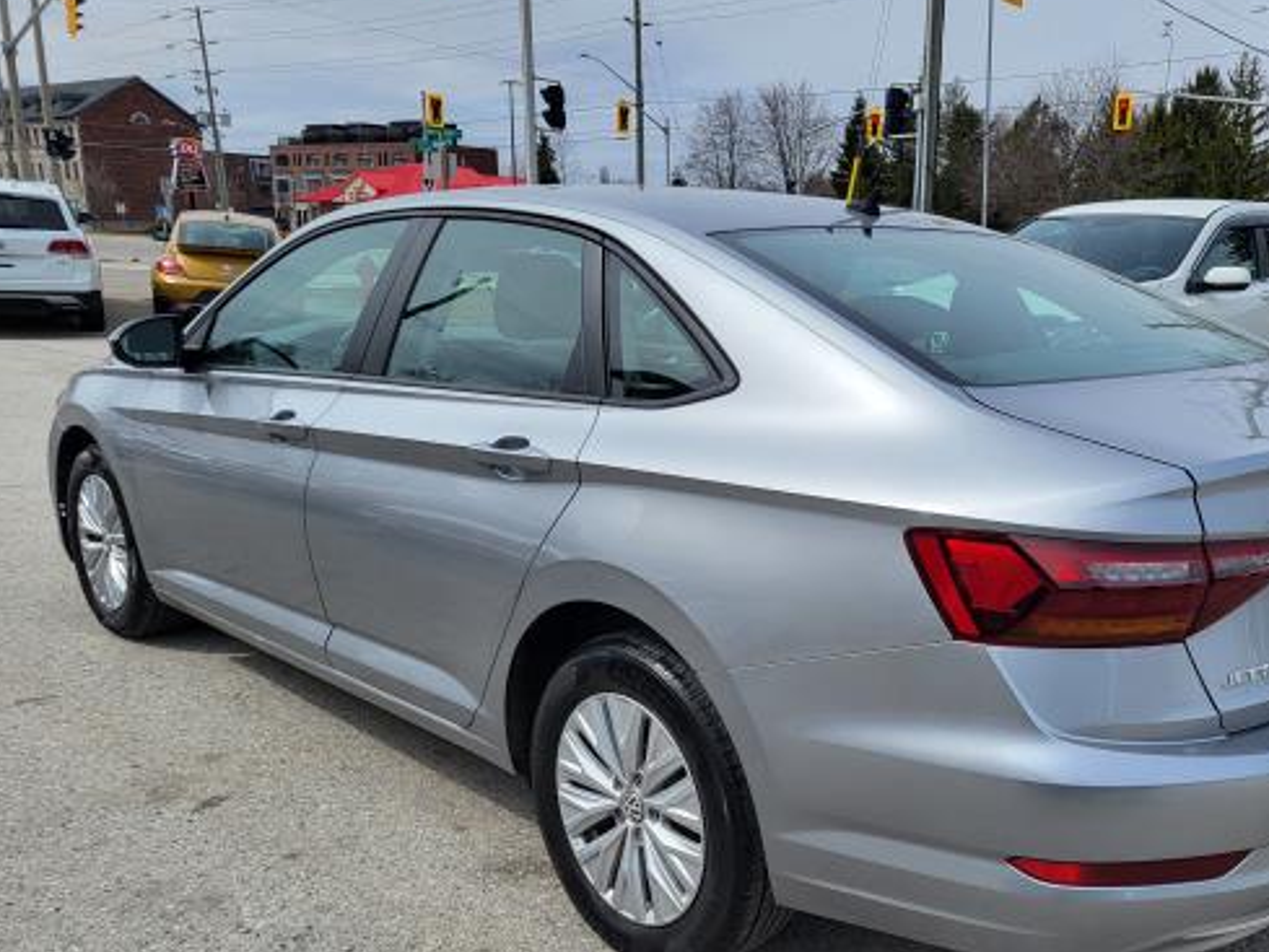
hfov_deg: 53.4
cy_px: 581
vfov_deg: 41.6
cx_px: 789
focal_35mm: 34
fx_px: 1247
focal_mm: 5.4
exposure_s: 1/2797
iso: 40
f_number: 1.8
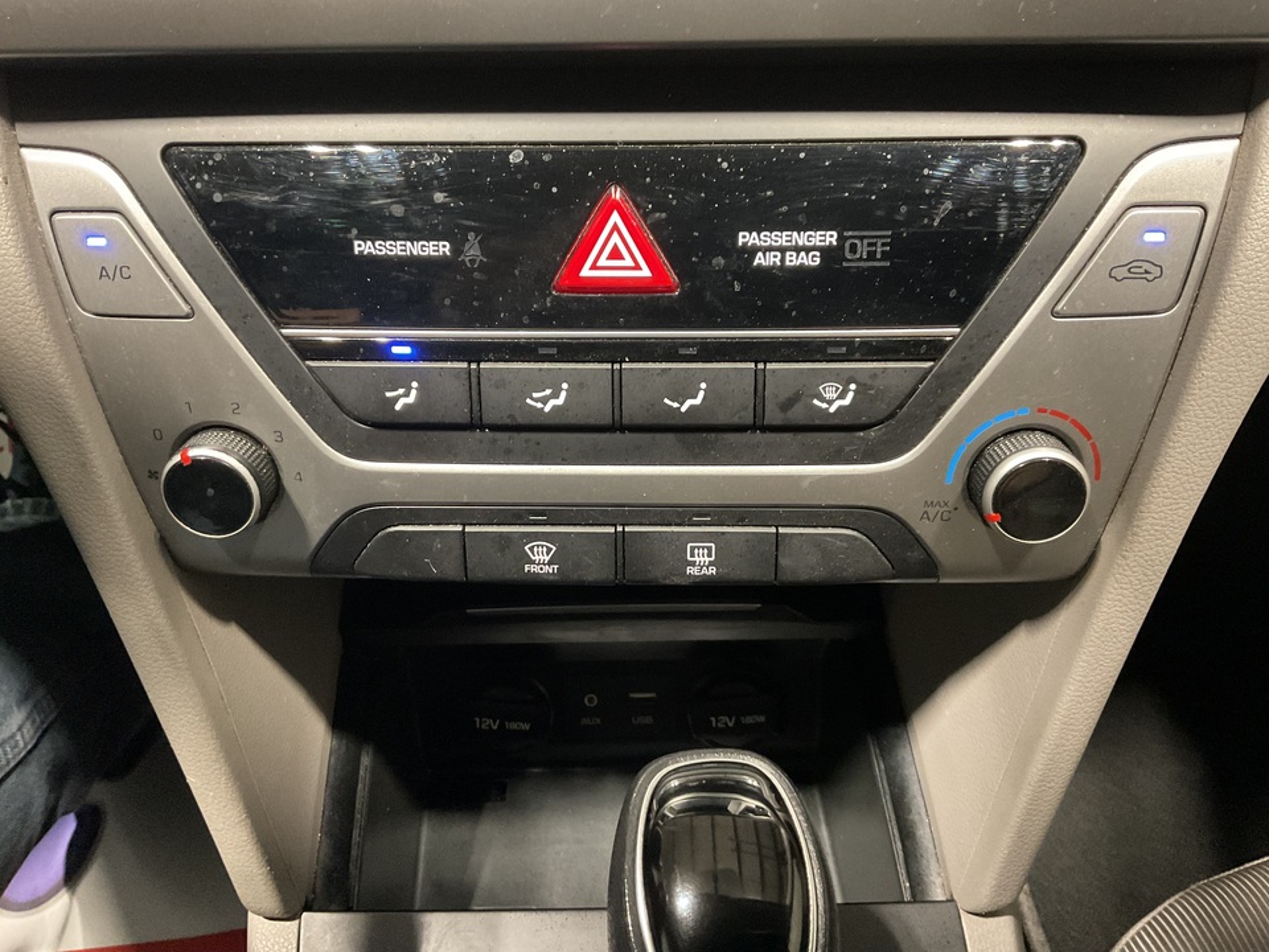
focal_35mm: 29
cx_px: 634
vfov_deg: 48.2
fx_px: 1063
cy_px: 476
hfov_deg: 61.7
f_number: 1.8
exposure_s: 1/30
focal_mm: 3
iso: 500
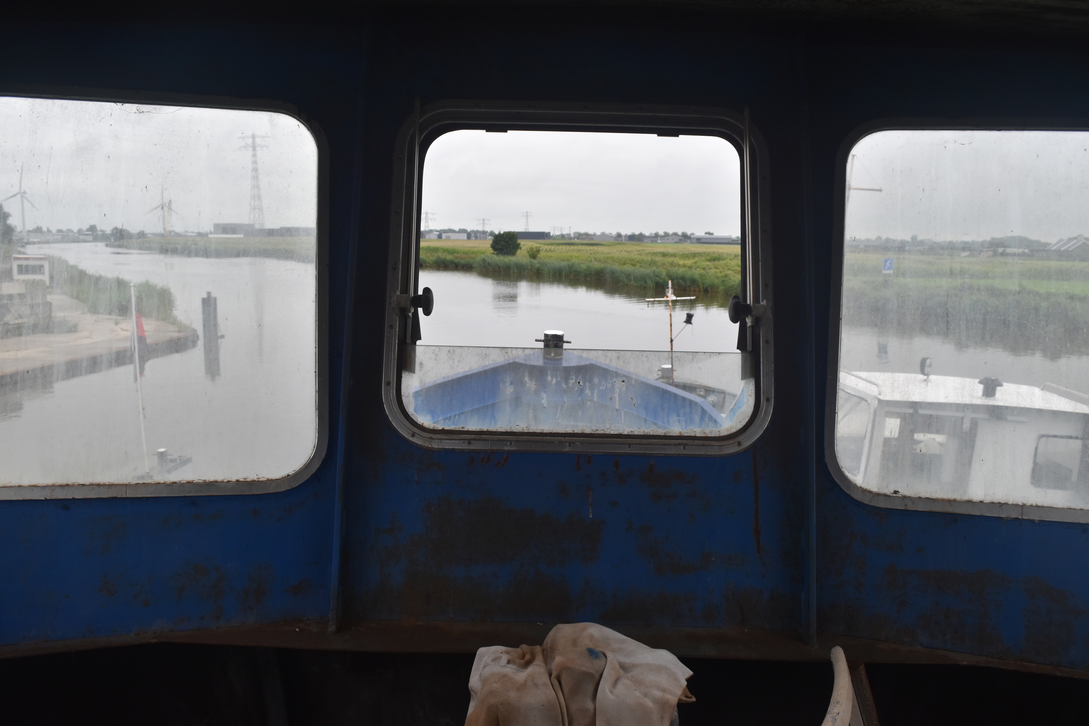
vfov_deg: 47.9
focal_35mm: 27
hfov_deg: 67.4
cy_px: 363
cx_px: 544
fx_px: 817
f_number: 7.1
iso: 400
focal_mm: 18
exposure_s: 1/200
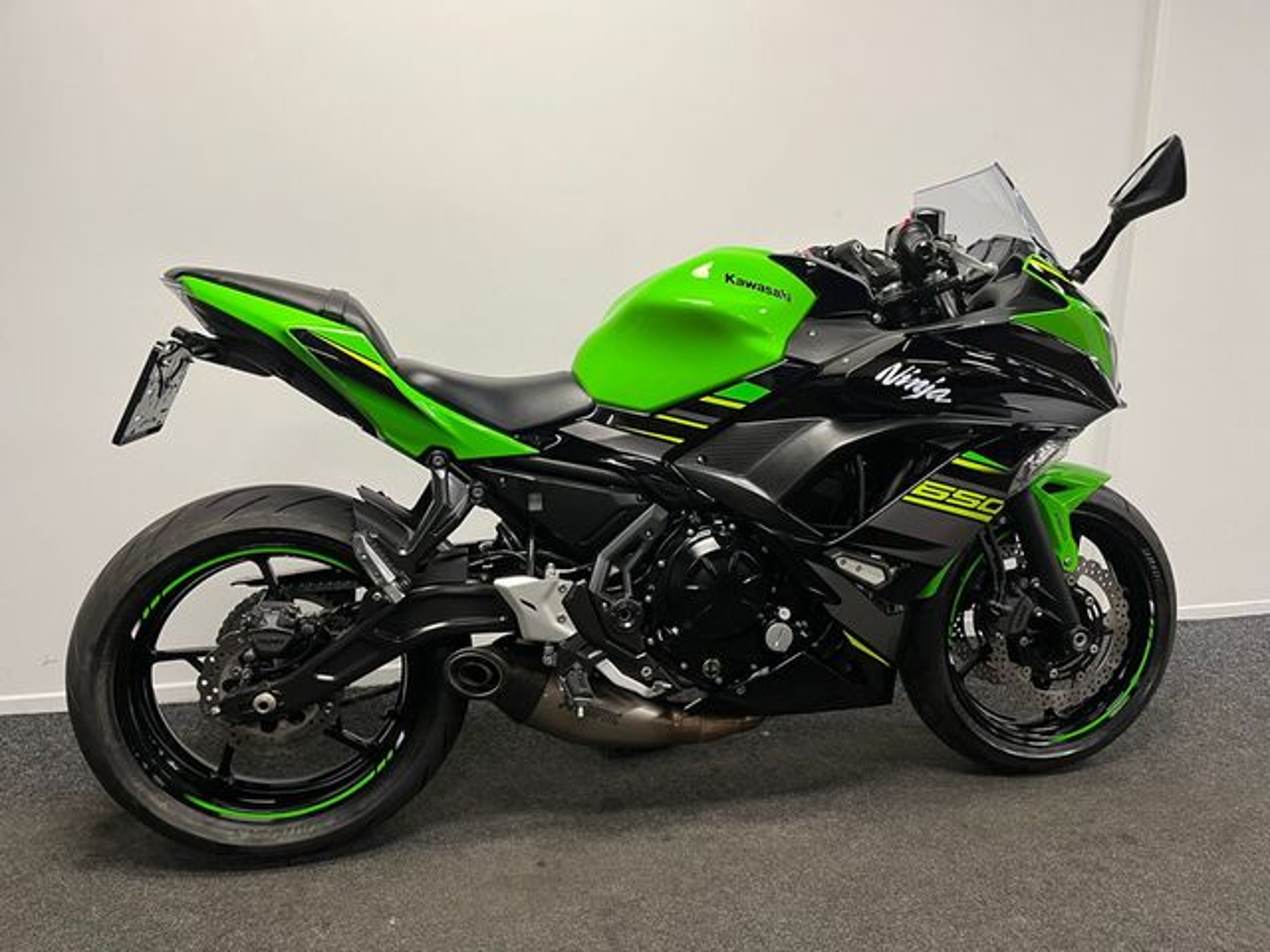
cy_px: 476
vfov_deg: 53.1
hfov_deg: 67.3
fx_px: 954
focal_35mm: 26
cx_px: 635
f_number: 1.6
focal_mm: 5.1
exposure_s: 1/50
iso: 100
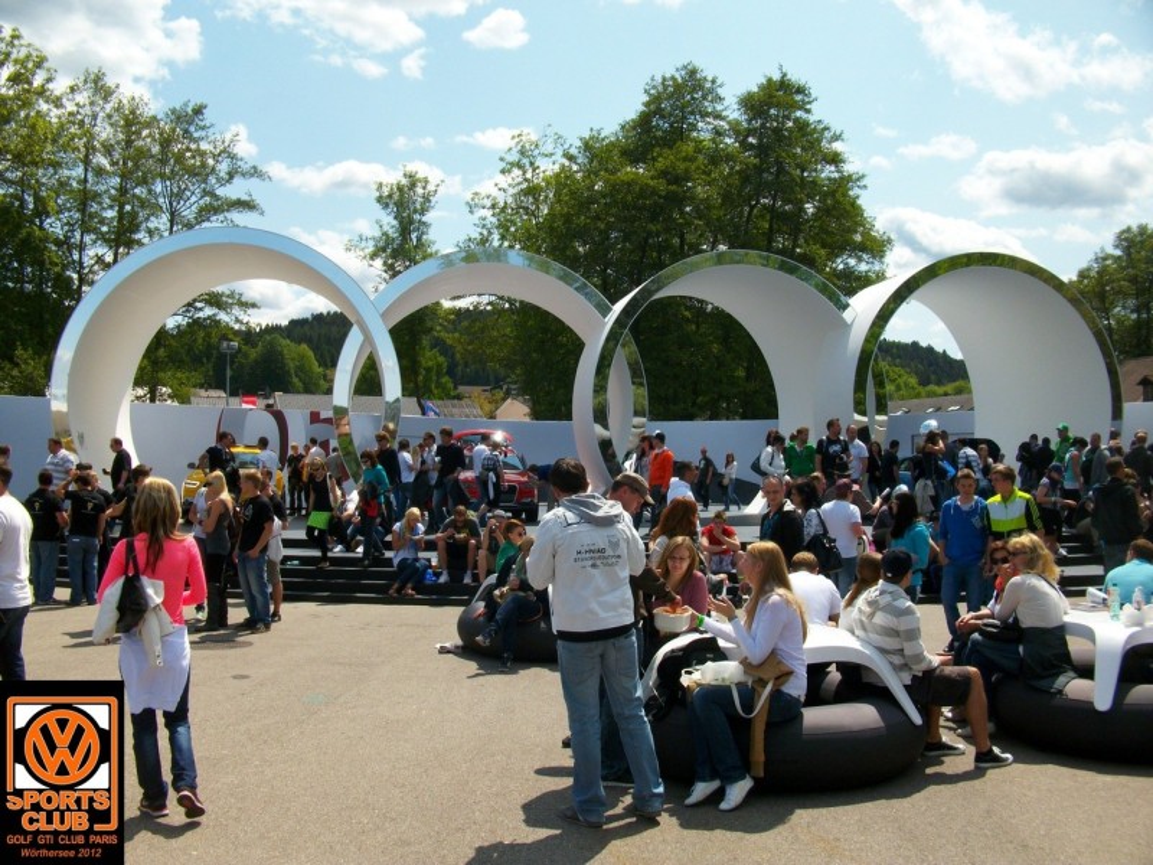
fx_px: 1132
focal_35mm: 34
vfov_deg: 41.8
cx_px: 576
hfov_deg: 54.0
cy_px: 432
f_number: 5.5
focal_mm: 5.7
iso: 80
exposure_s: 1/427
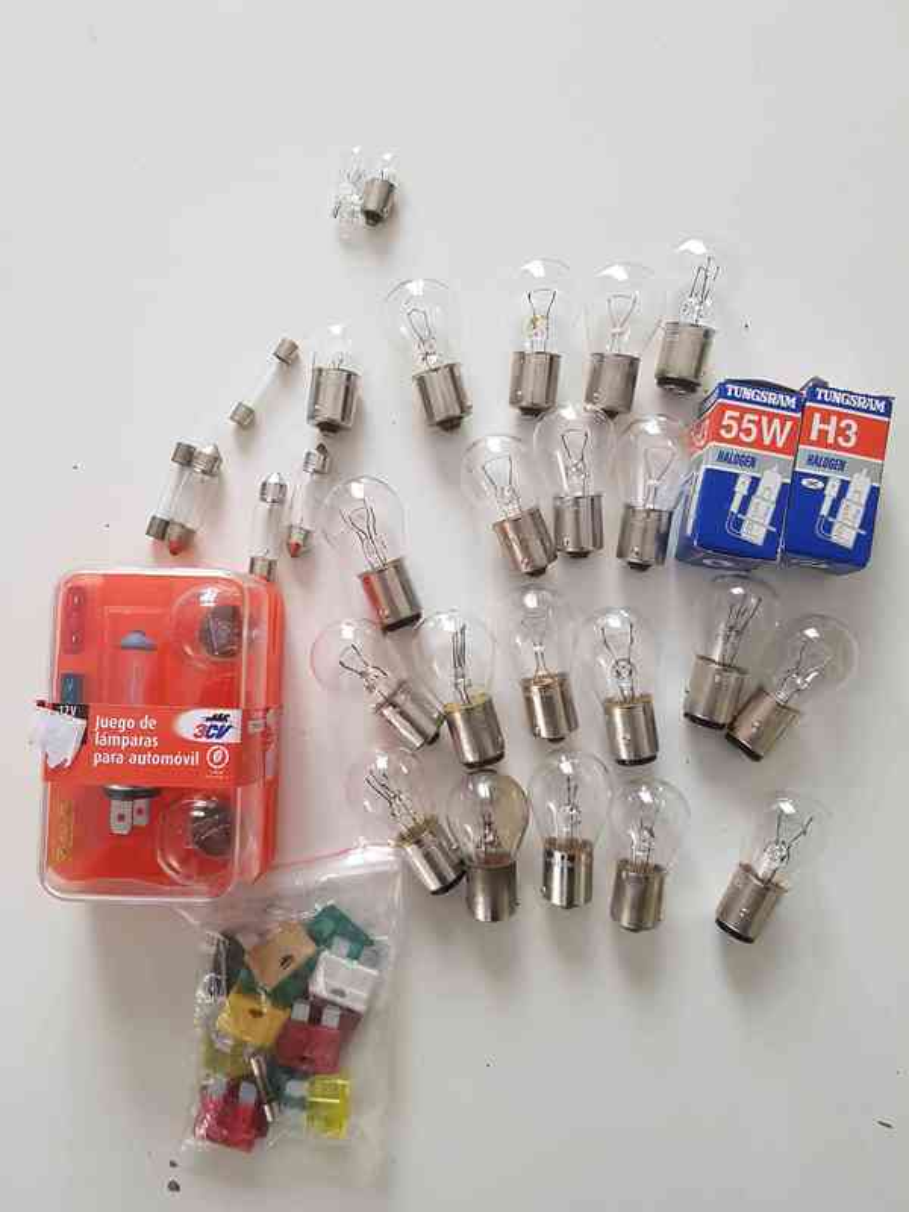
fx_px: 910
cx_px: 454
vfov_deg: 67.3
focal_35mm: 26
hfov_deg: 53.1
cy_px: 606
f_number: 1.7
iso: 200
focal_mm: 4.2
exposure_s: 1/33
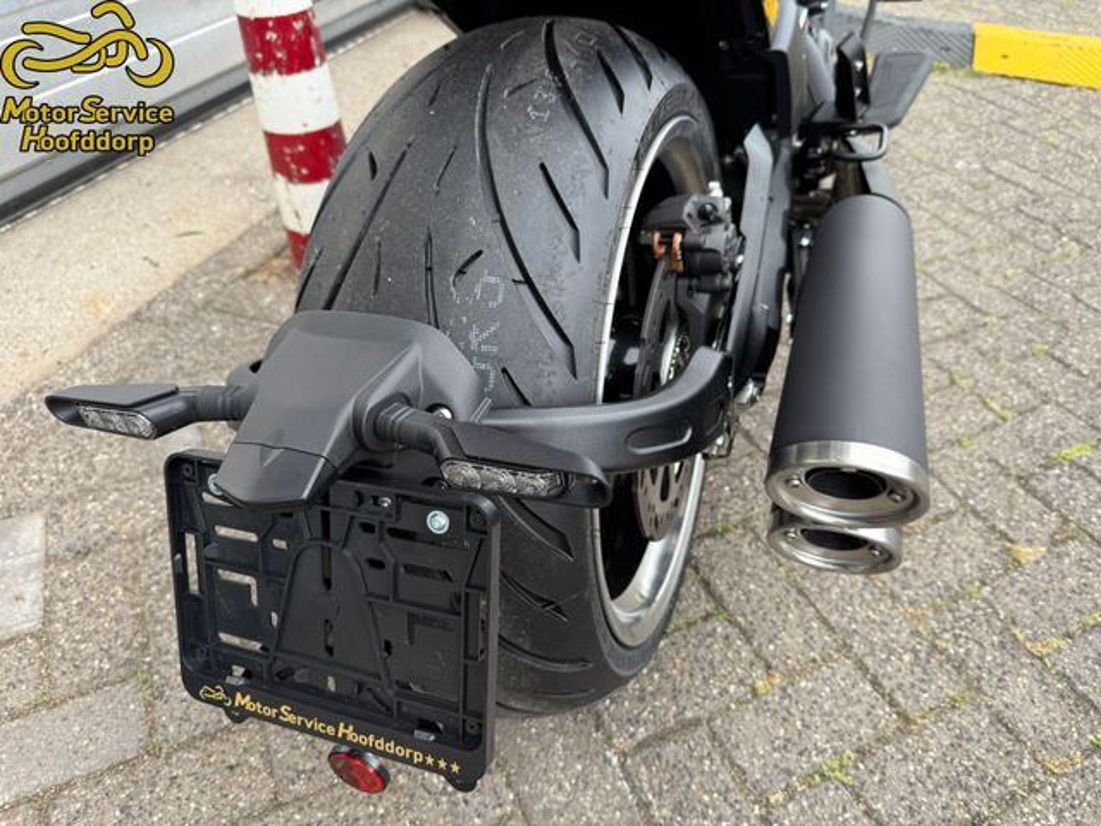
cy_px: 413
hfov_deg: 71.6
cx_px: 550
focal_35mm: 24
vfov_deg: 56.8
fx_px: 763
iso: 80
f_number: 1.78
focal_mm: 6.76
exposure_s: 1/695
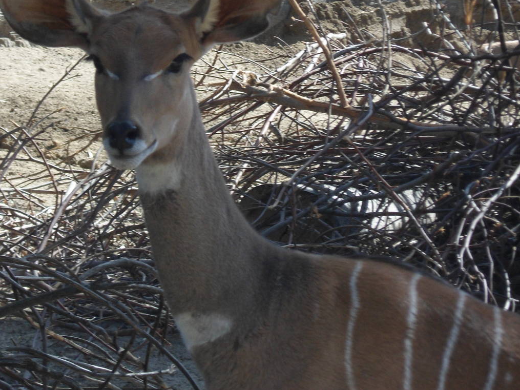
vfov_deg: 4.7
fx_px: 4761
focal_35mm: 317
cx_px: 196
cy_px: 89
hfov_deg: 6.3
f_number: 5.6
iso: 80
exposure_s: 1/180
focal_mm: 36.2
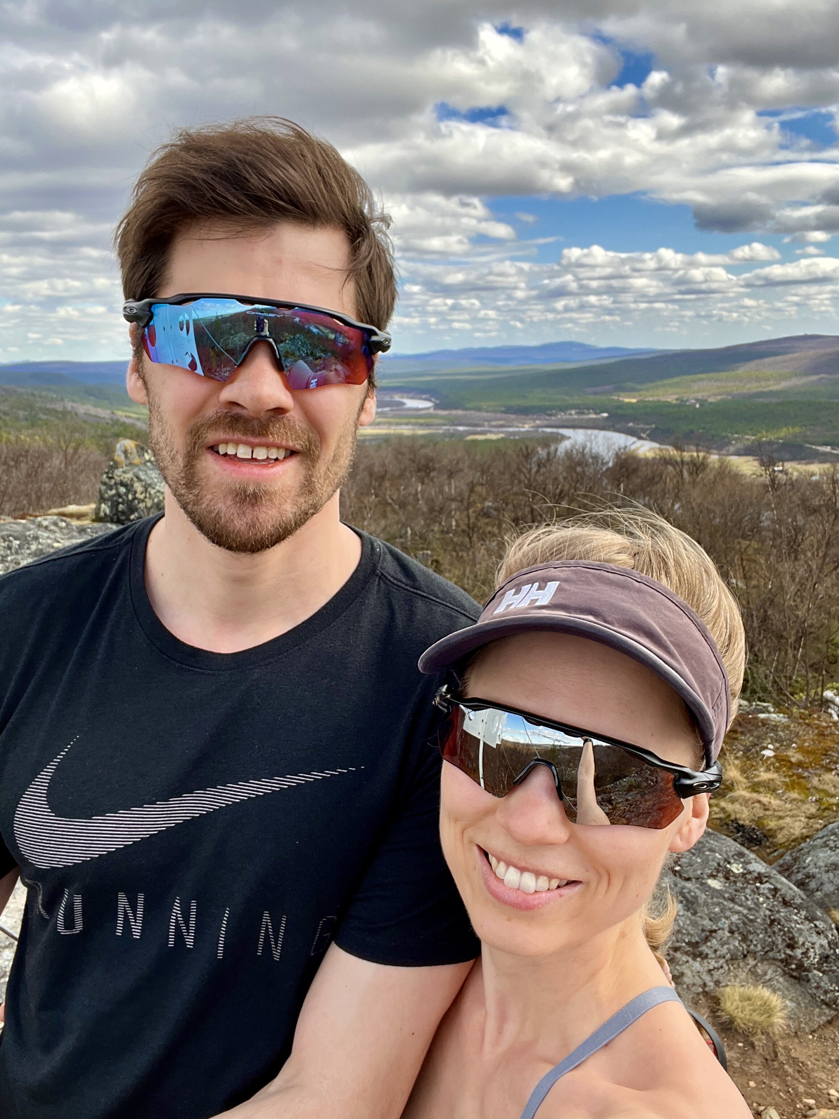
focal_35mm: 30
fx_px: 969
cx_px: 420
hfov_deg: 46.8
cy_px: 560
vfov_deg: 60.0
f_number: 2.2
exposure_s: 1/296
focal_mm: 2.71
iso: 32
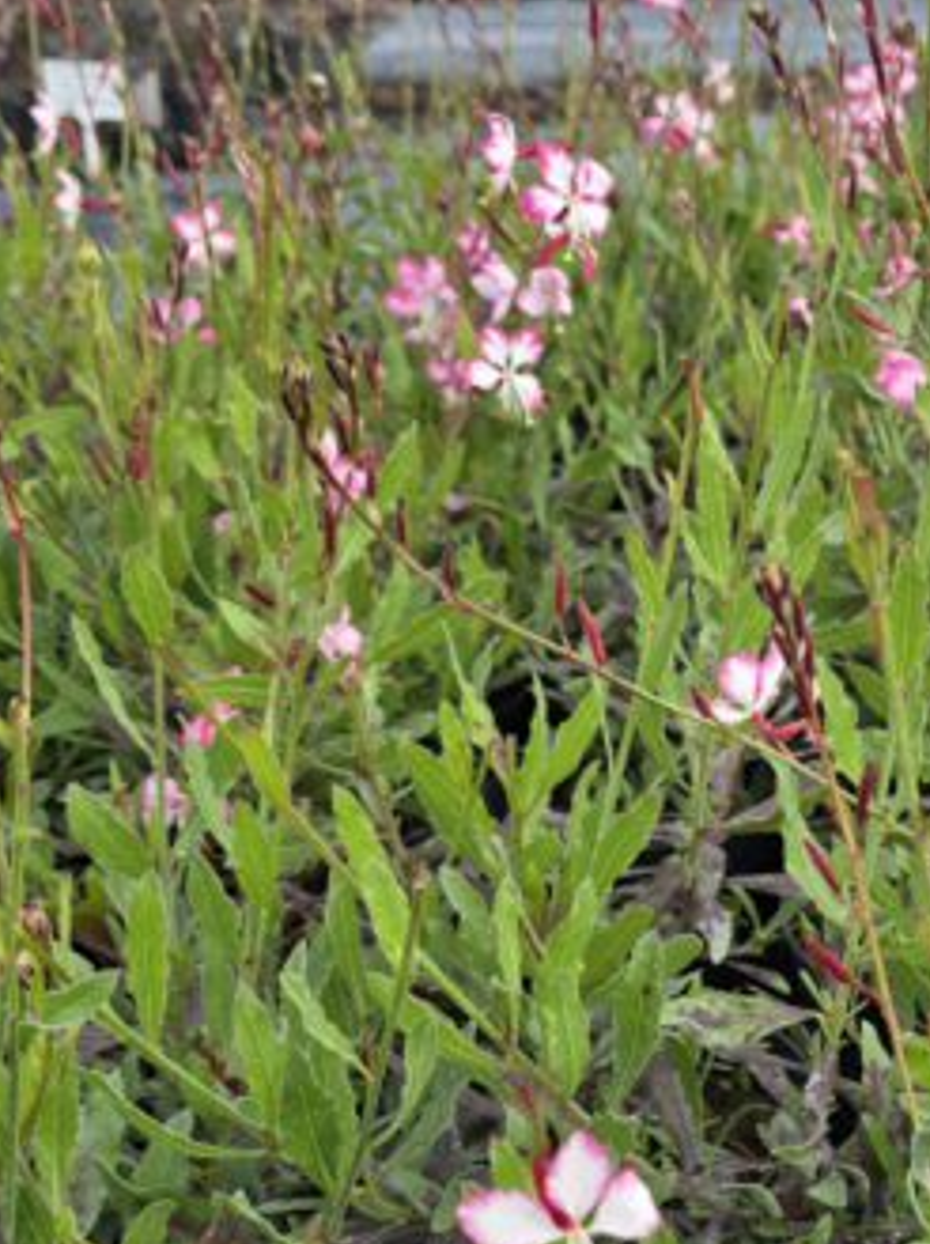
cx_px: 881
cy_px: 904
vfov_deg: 33.8
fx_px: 2010
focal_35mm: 56
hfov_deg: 25.1
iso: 12
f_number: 1.7
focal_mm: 6.3
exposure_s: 1/345
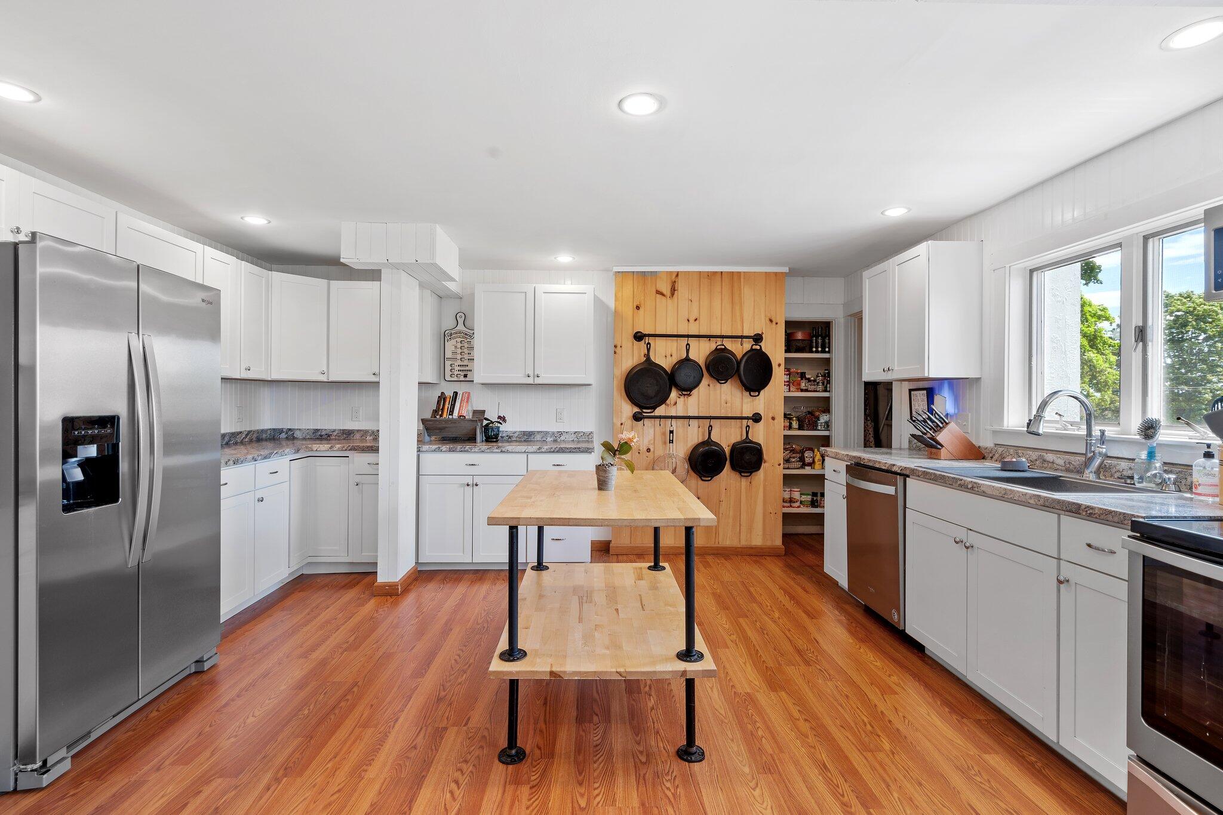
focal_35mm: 16
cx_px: 612
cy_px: 408
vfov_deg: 73.7
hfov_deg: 96.7
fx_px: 543
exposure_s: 1.3
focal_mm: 16
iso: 64
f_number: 9
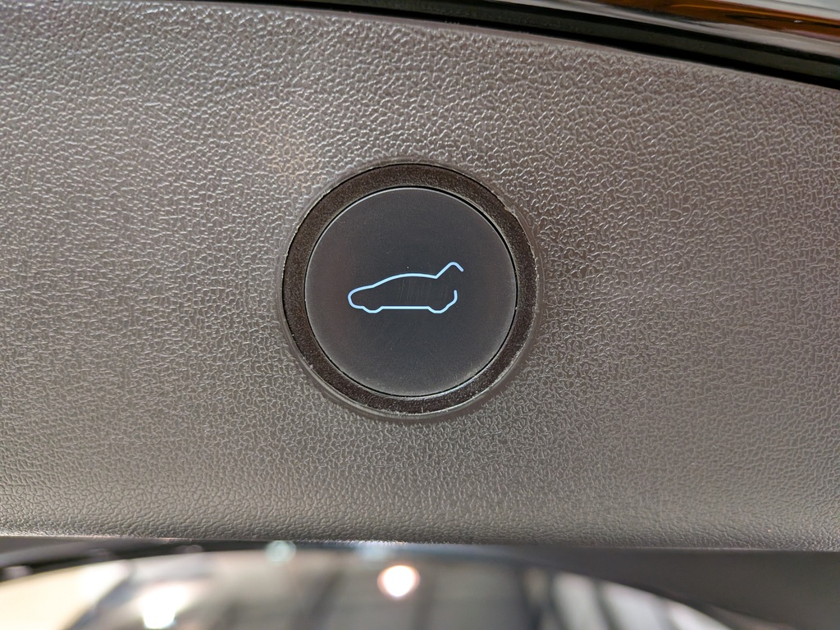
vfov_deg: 56.8
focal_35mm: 24
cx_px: 420
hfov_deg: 71.6
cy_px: 315
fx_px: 582
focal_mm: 4.53
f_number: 1.7
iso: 452
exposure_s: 1/100
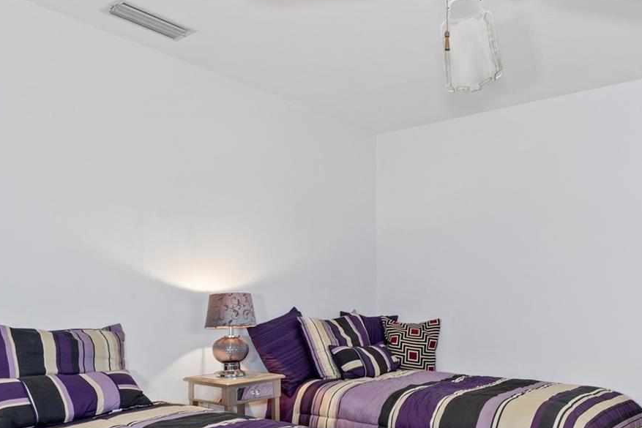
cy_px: 309
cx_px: 460
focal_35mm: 31
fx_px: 553
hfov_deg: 58.0
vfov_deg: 41.4
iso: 400
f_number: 8
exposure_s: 1/2
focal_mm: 17
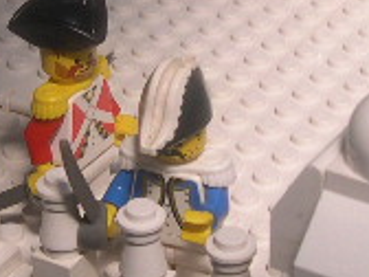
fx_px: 1546
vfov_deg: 10.2
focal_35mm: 145
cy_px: 88
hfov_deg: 13.6
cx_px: 143
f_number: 7.6
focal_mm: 8
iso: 100
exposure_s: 1/117
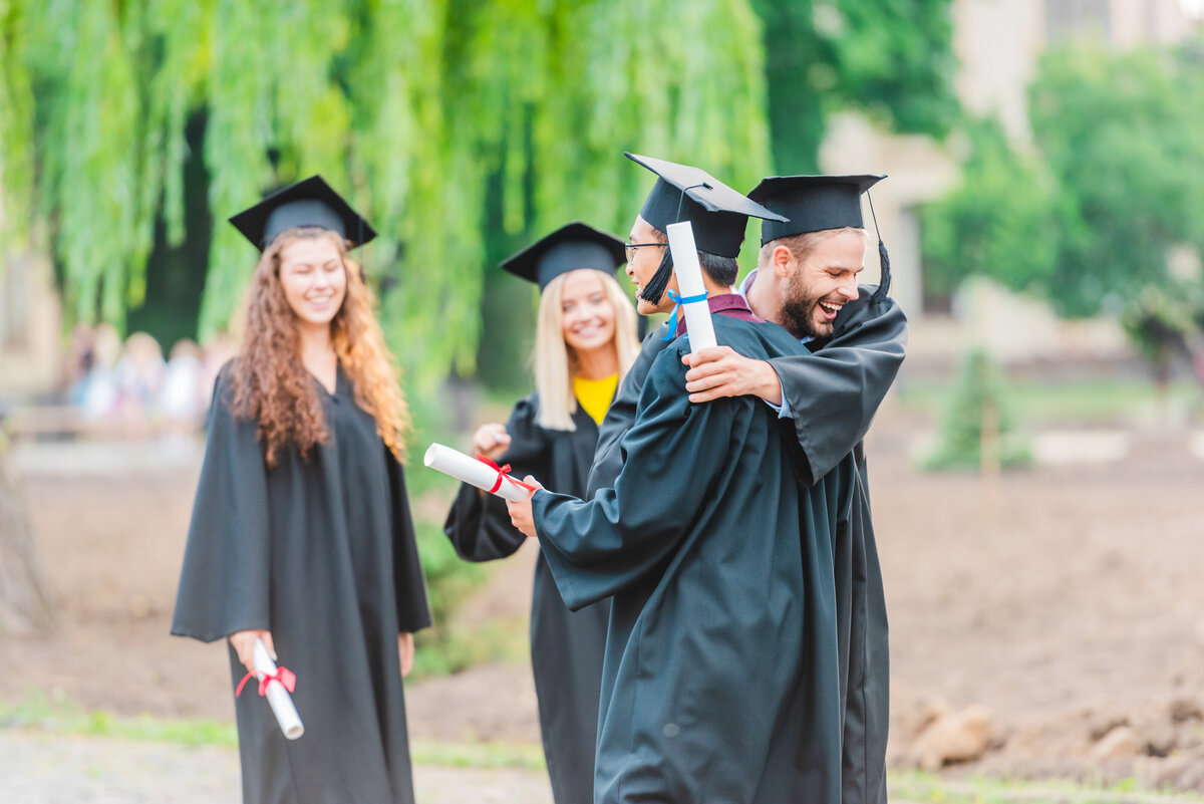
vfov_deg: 6.9
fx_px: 6691
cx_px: 602
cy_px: 402
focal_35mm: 200
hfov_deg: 10.3
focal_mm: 200
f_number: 2.8
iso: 400
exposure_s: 1/250
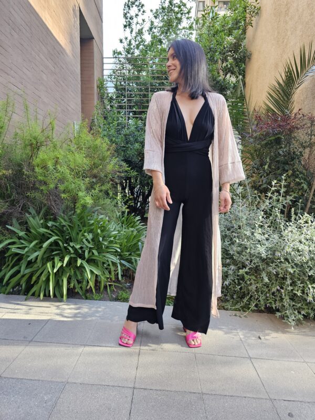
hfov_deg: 58.9
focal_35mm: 23
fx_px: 279
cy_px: 210
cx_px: 158
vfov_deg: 73.9
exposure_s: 1/190
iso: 125
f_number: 1.7
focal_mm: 6.3
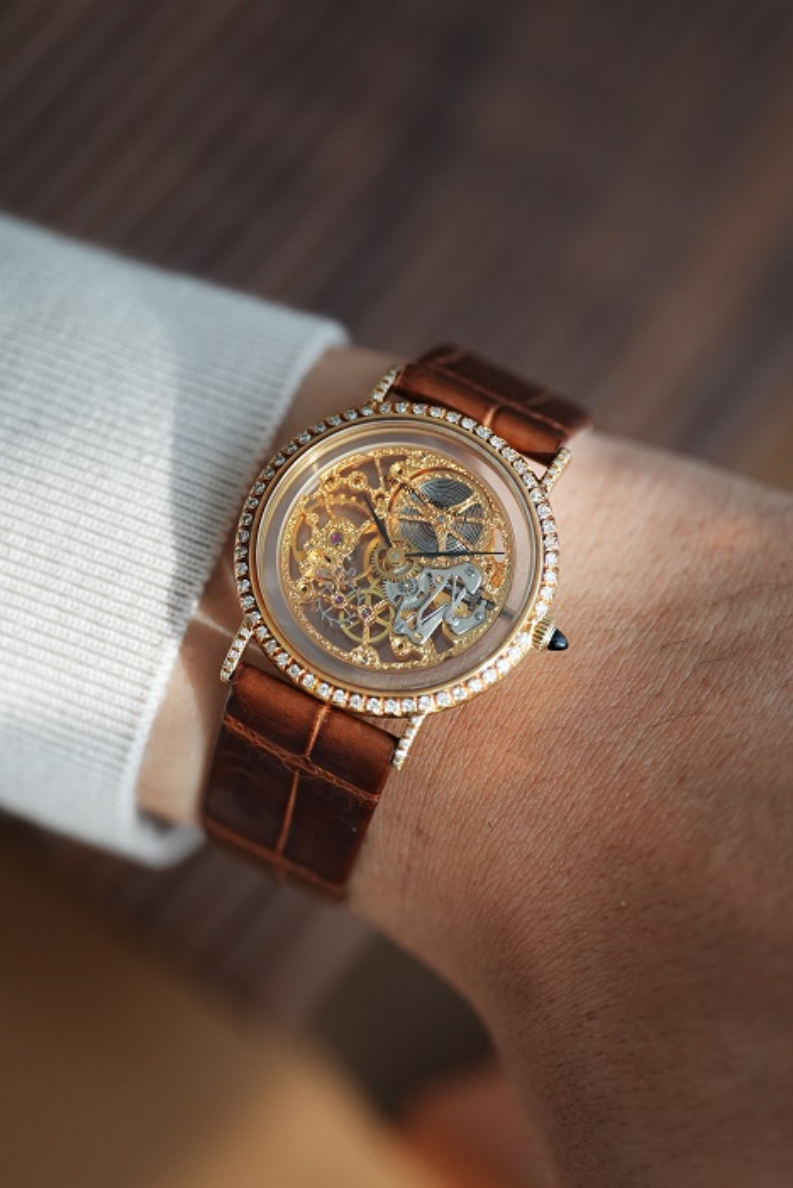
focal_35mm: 105
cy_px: 594
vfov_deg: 19.4
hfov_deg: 13.1
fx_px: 3466
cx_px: 396
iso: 1250
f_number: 2.8
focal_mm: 105
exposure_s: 1/250
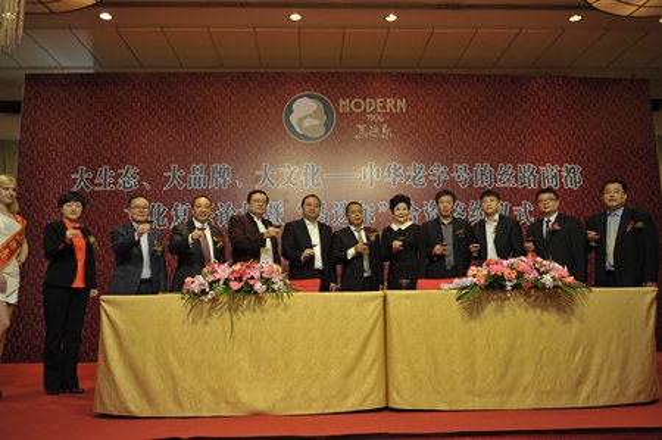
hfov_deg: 60.3
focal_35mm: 31
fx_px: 569
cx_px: 331
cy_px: 220
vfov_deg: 42.2
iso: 1000
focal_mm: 31
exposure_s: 1/160
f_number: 2.8
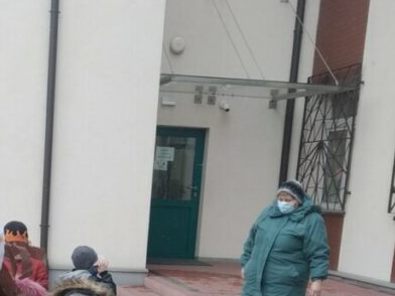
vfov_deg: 20.4
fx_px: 776
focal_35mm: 68
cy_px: 341
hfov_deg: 27.5
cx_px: 40
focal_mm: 3.82
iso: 100
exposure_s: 1/144
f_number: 2.2
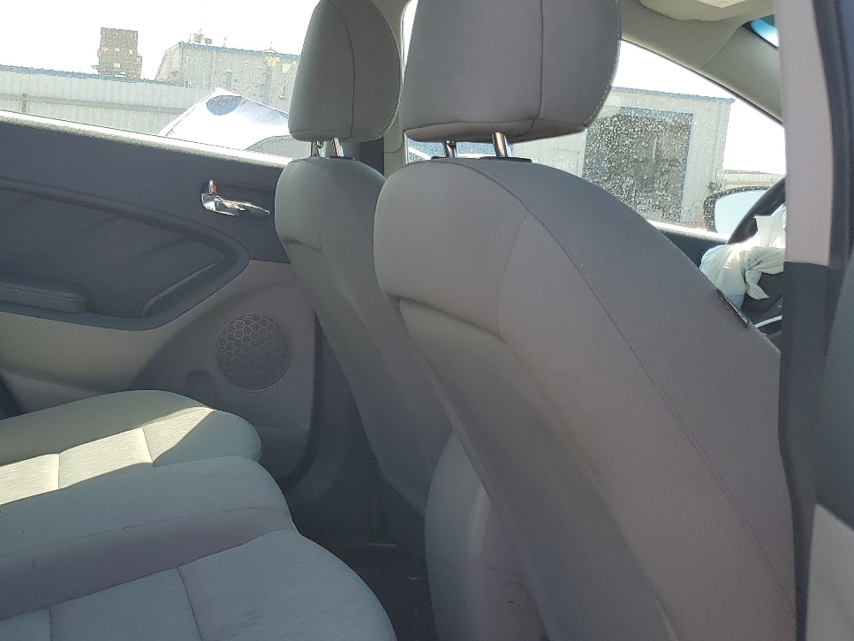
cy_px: 334
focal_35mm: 43
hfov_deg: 42.9
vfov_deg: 33.6
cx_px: 250
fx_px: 1061
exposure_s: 1/667
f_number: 1.5
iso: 50
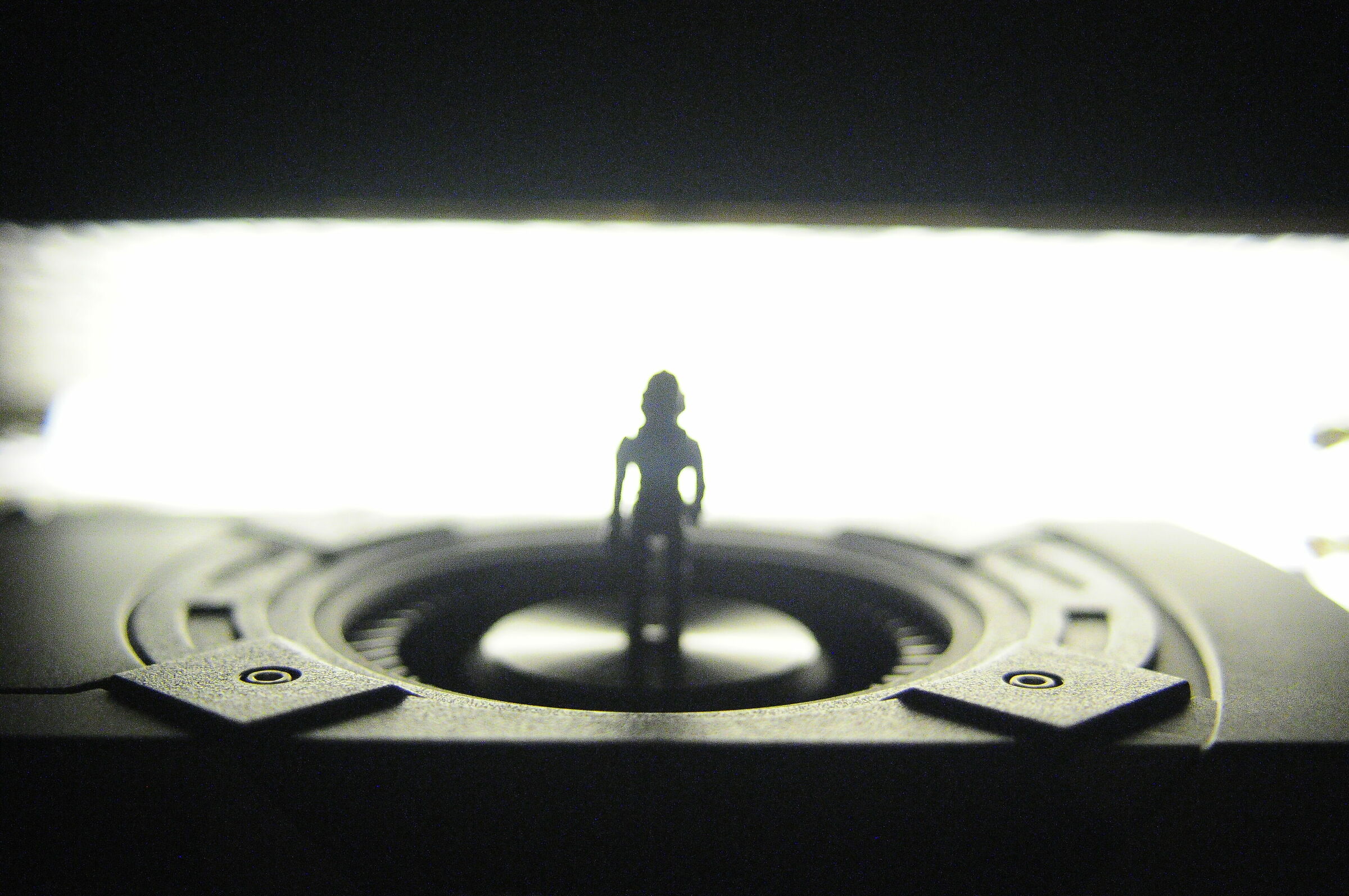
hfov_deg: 37.9
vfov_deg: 25.7
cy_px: 448
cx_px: 674
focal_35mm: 52
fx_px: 1965
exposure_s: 1/8000
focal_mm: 35
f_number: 3.3
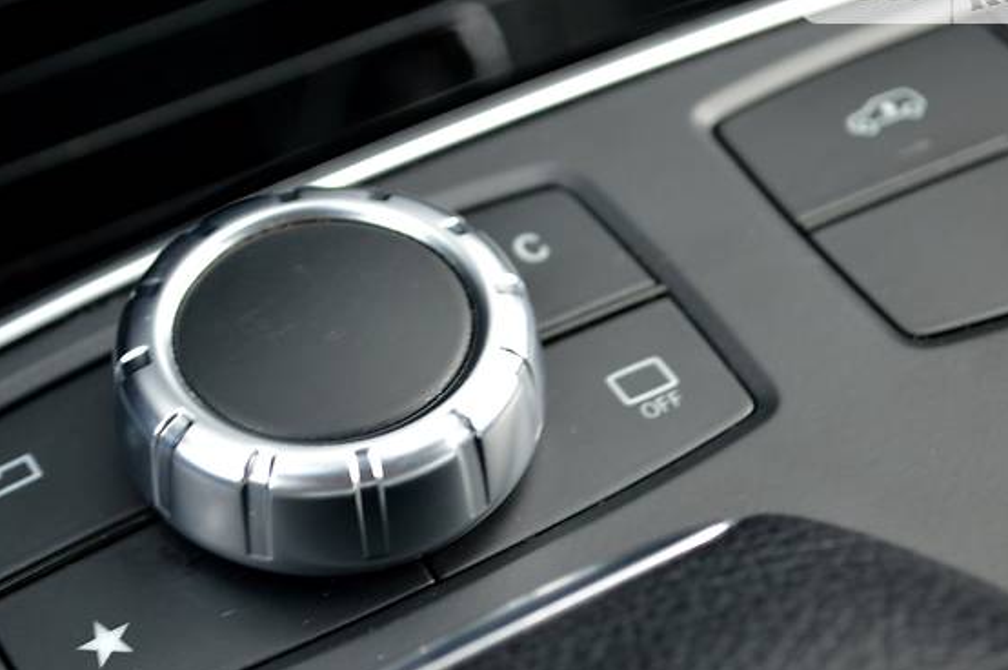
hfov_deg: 22.3
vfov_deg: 15.0
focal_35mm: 91
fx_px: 2545
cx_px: 360
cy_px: 408
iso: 500
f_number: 5.3
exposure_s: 1/60
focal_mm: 42
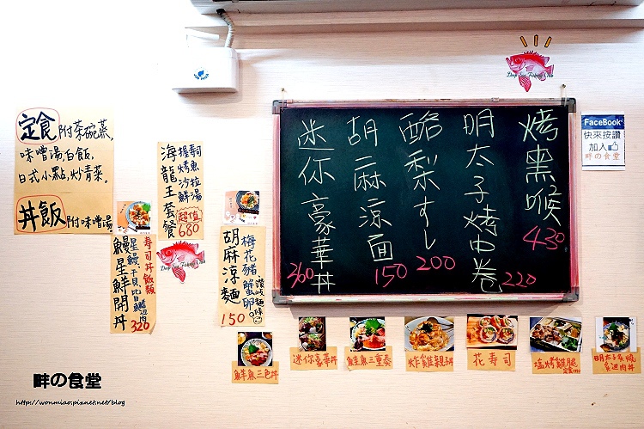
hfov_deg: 40.4
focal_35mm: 49
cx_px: 322
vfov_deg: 27.5
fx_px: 876
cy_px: 214
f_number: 4.5
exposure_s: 1/60
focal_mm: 49
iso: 6400
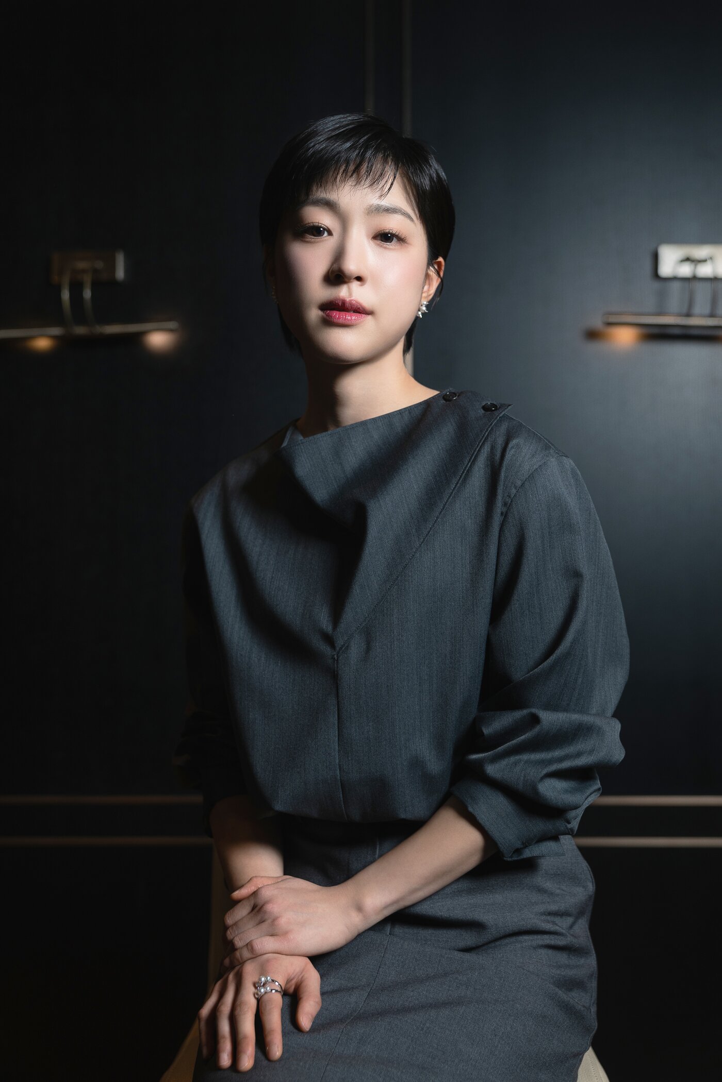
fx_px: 1384
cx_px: 361
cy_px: 541
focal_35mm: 46
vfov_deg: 42.7
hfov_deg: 29.2
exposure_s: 1/160
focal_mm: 46
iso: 125
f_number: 3.2
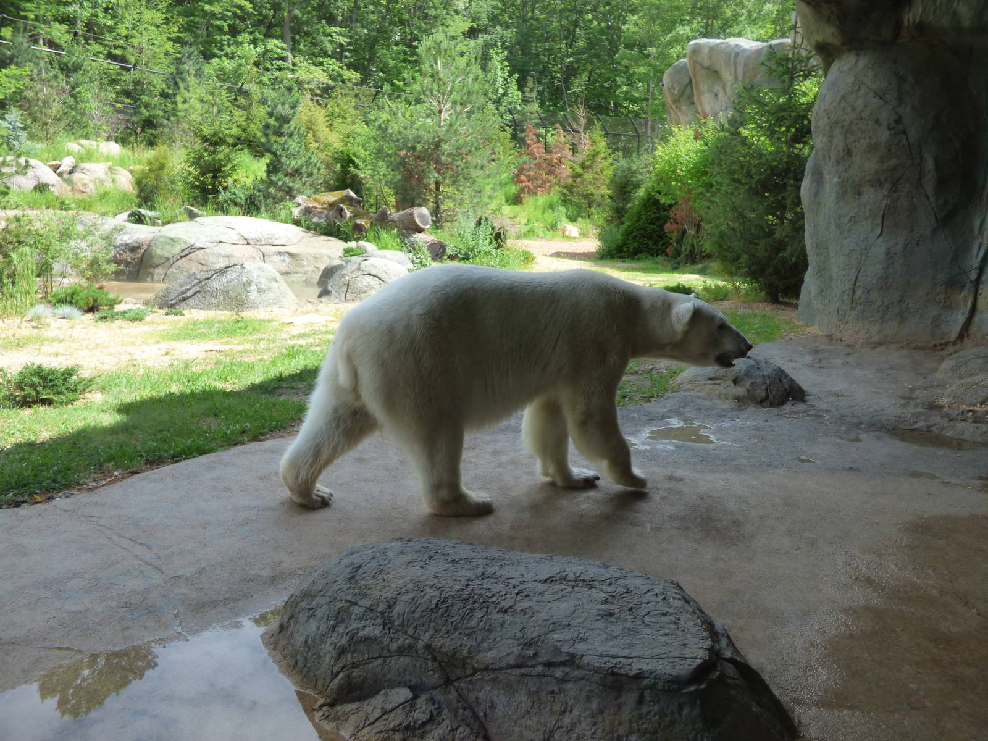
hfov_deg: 60.0
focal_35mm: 30
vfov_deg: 46.8
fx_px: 856
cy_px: 370
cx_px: 494
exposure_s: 1/320
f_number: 3.3
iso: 160
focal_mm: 5.29
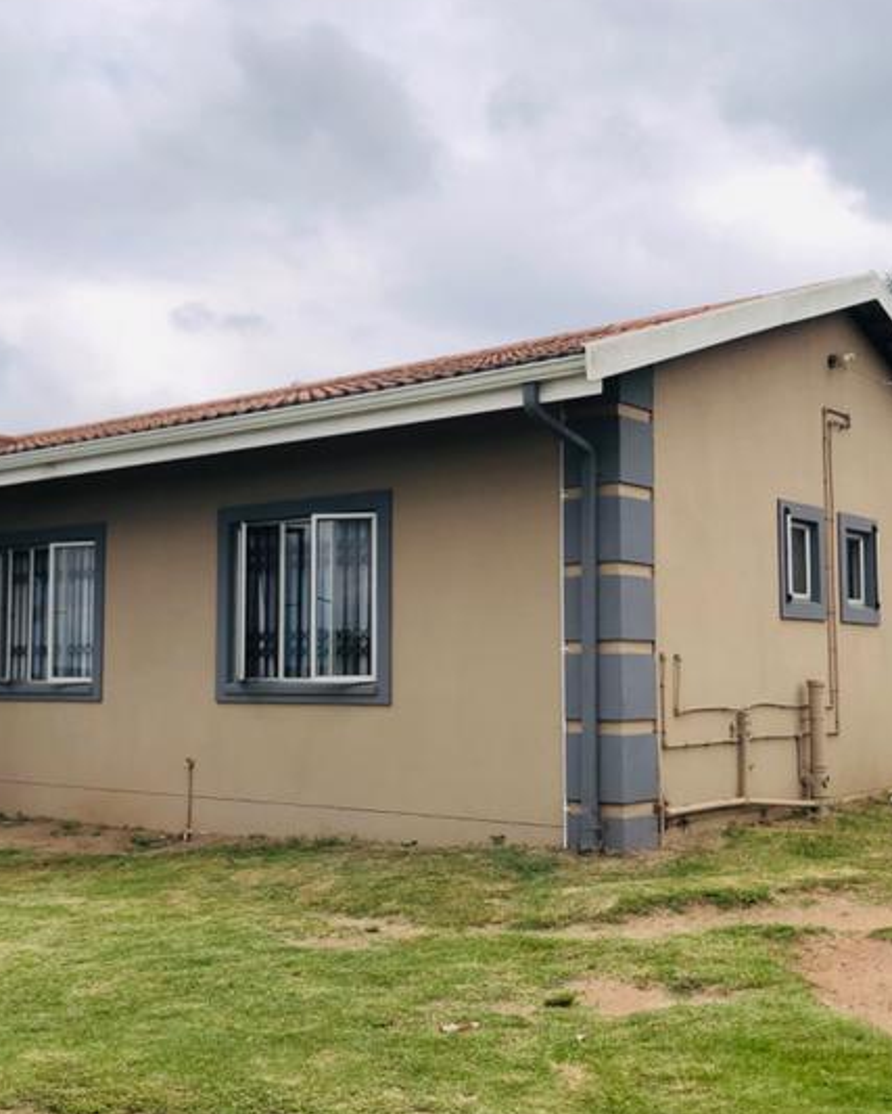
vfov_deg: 44.7
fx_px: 1352
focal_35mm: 41
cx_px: 368
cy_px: 596
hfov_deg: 36.4
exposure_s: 1/2667
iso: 20
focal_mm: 3.99
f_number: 1.8
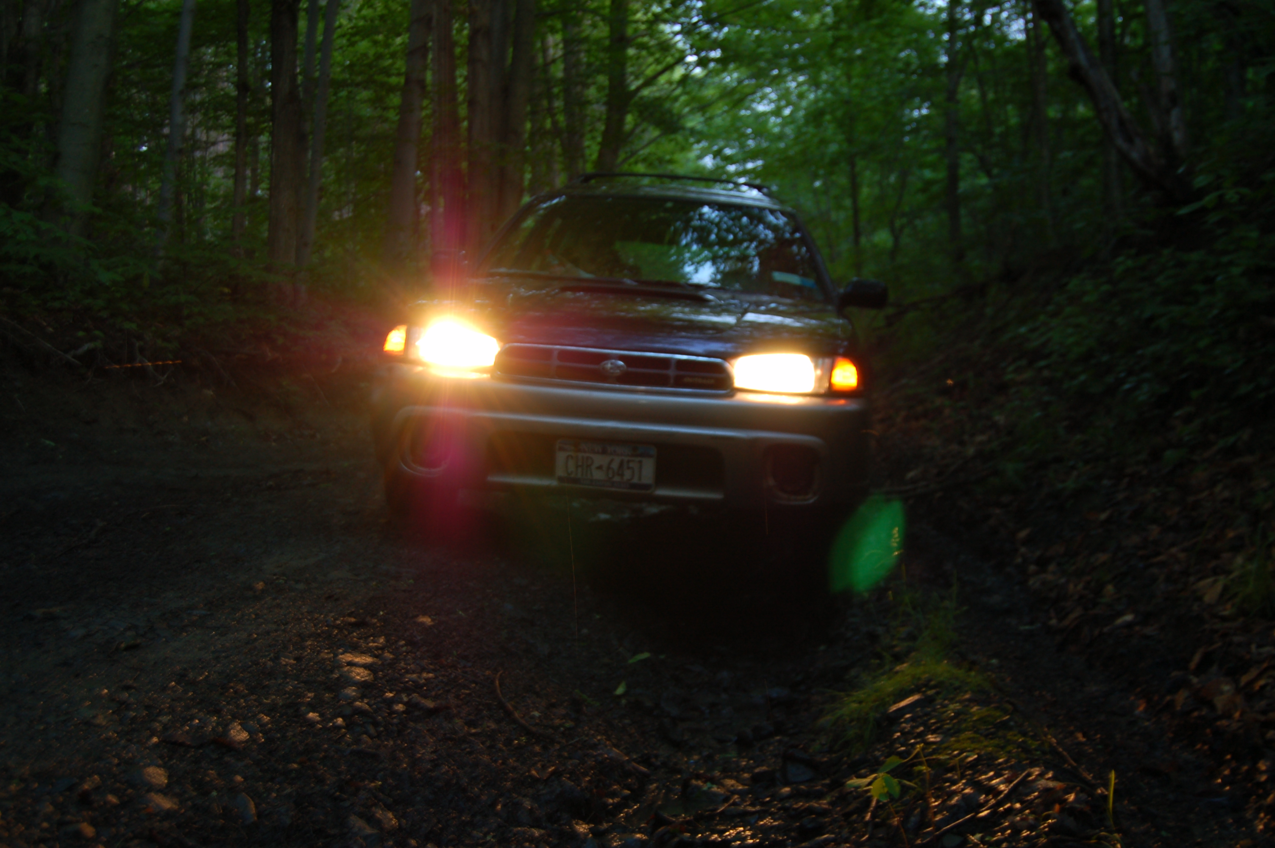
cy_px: 424
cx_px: 638
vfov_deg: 31.8
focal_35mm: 42
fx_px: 1486
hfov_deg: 46.4
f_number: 4.2
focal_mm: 28
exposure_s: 1/13
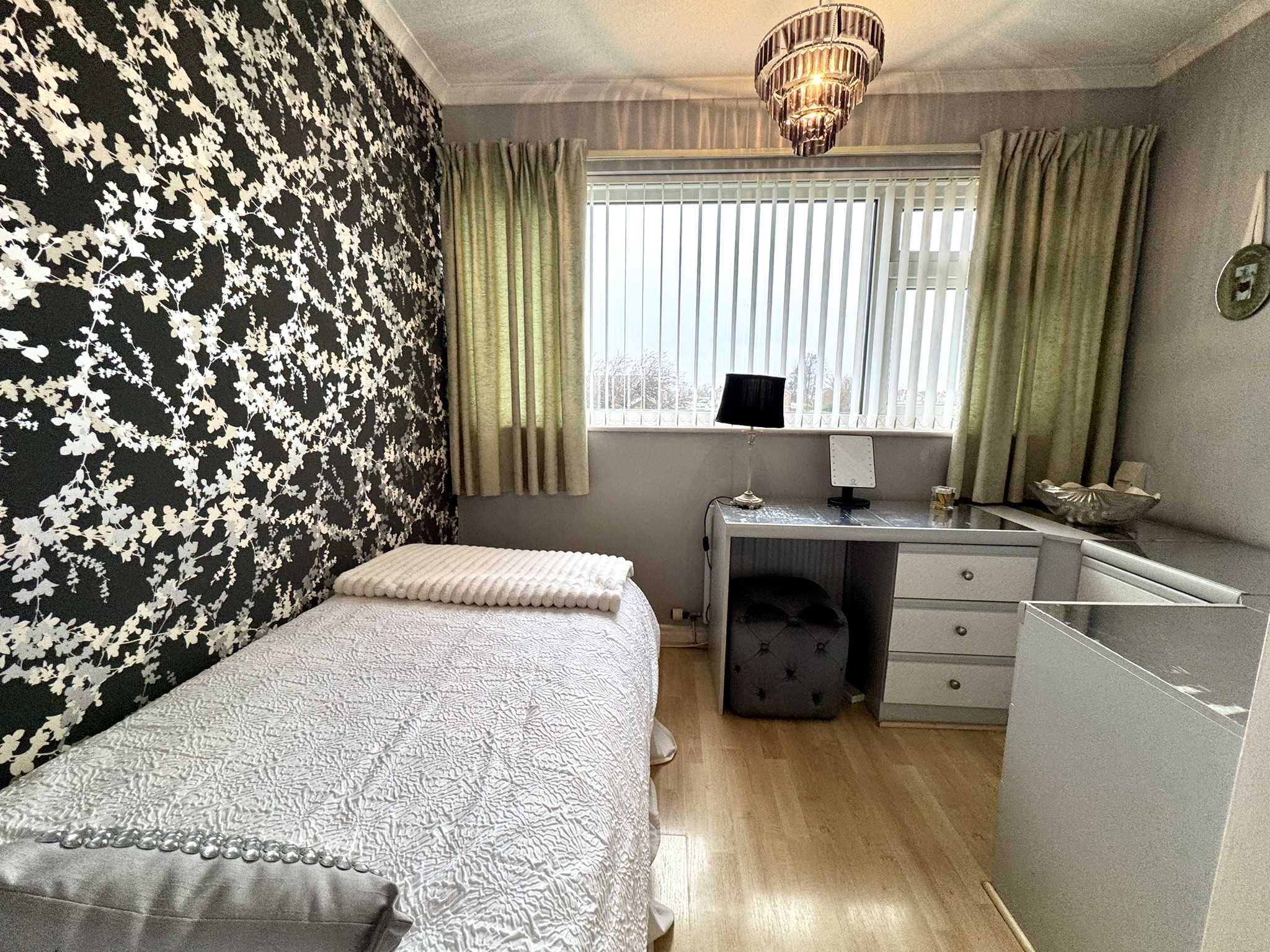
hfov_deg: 102.1
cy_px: 476
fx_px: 514
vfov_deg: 85.7
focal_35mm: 14
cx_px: 635
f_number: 2.2
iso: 125
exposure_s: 1/100
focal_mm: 2.22
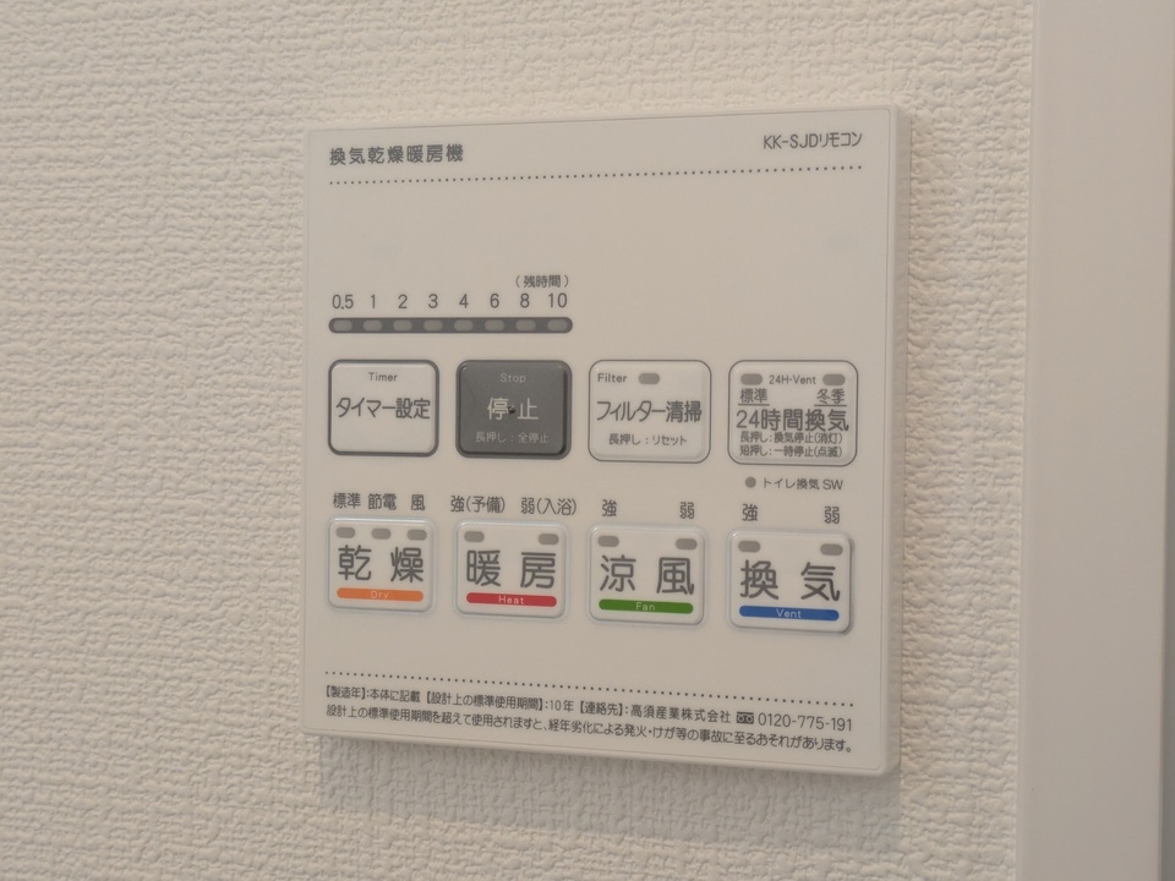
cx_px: 588
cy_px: 440
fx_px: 1731
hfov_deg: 37.5
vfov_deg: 28.6
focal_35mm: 51
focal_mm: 5.43
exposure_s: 1/120
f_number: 1.89
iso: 118
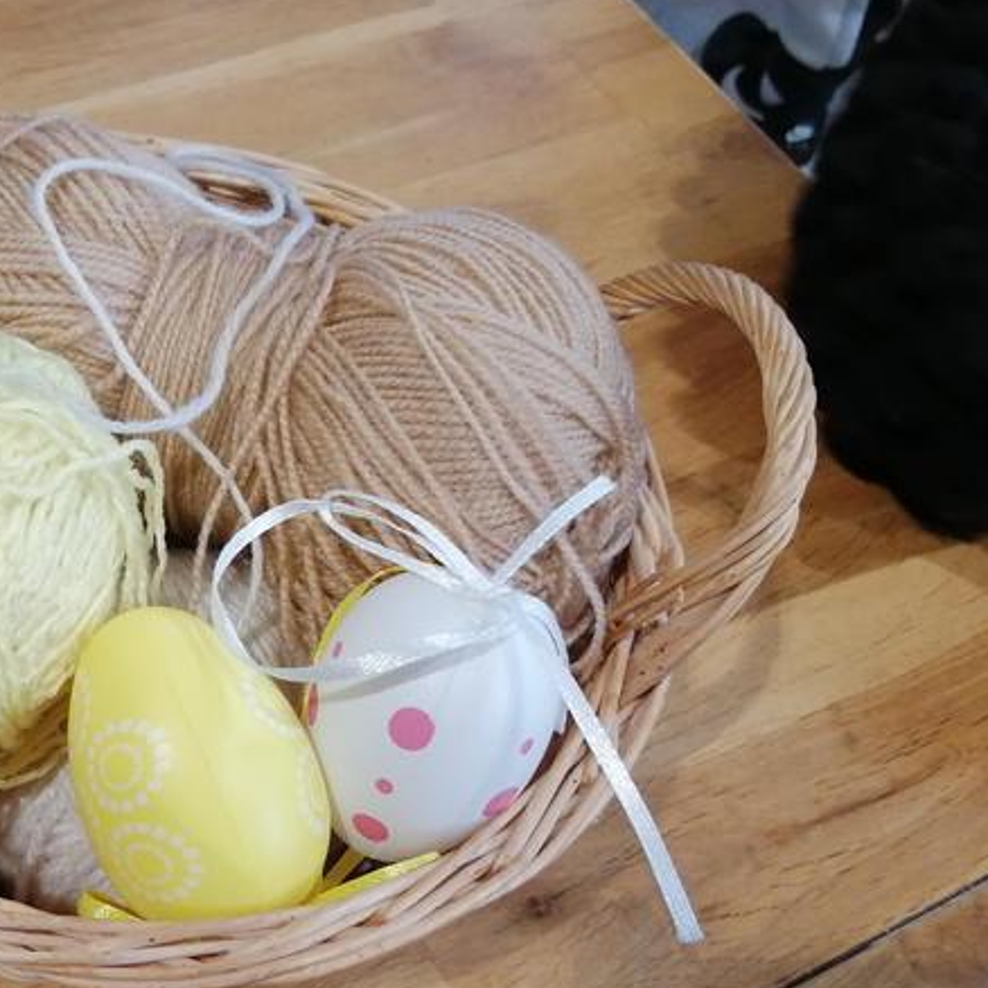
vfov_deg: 39.7
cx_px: 201
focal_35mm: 42
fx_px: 1356
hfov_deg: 38.6
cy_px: 629
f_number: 1.8
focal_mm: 3.64
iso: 125
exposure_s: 1/100
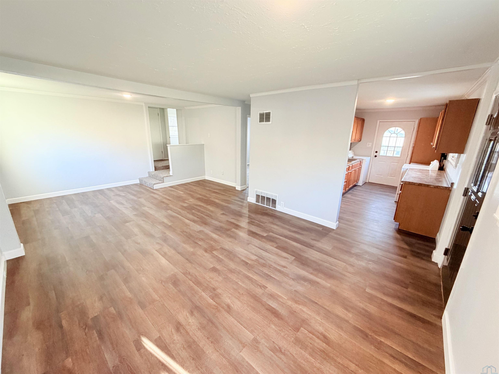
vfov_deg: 85.7
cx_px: 250
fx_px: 202
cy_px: 187
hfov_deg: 102.1
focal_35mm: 14
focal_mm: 2.22
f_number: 2.2
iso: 320
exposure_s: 1/60
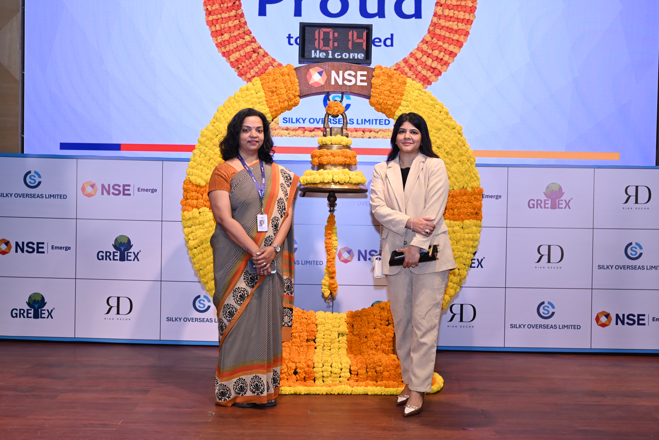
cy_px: 220
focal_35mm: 39
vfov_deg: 34.2
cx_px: 330
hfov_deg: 49.5
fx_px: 714
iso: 1250
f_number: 5.6
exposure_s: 1/100
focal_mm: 39
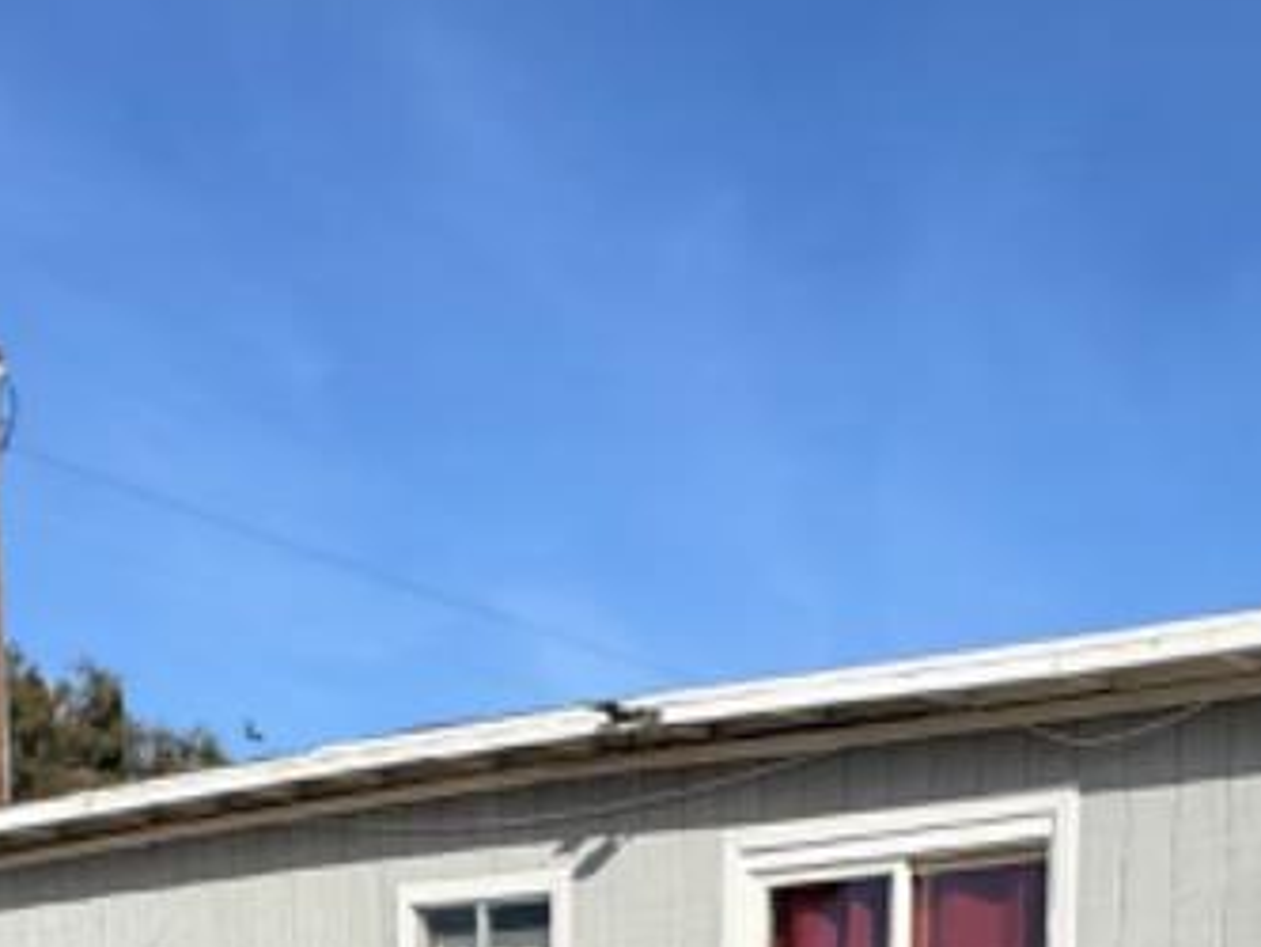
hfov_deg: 30.2
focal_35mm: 63
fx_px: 2296
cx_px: 950
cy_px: 1585
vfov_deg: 19.1
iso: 50
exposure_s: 1/2674
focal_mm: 2.22
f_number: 2.2
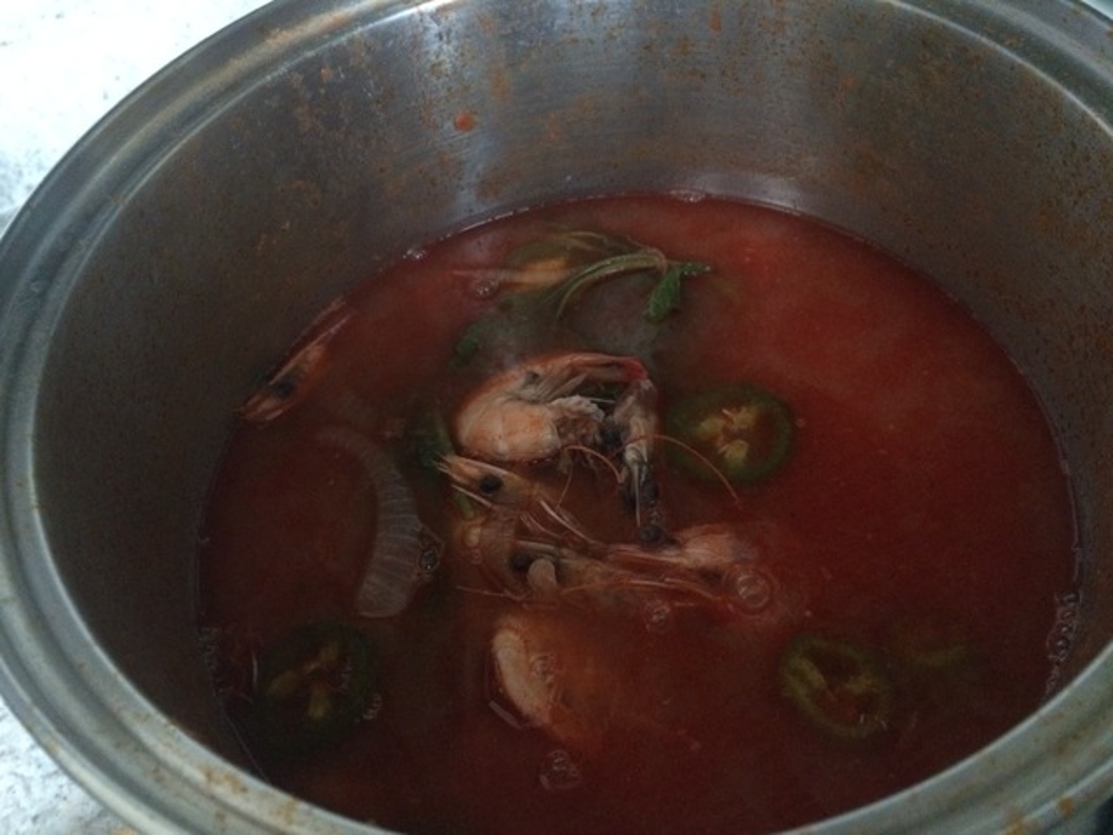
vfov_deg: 48.2
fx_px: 932
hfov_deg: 61.7
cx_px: 556
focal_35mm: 29
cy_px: 418
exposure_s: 1/15
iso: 640
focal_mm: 4.15
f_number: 2.2
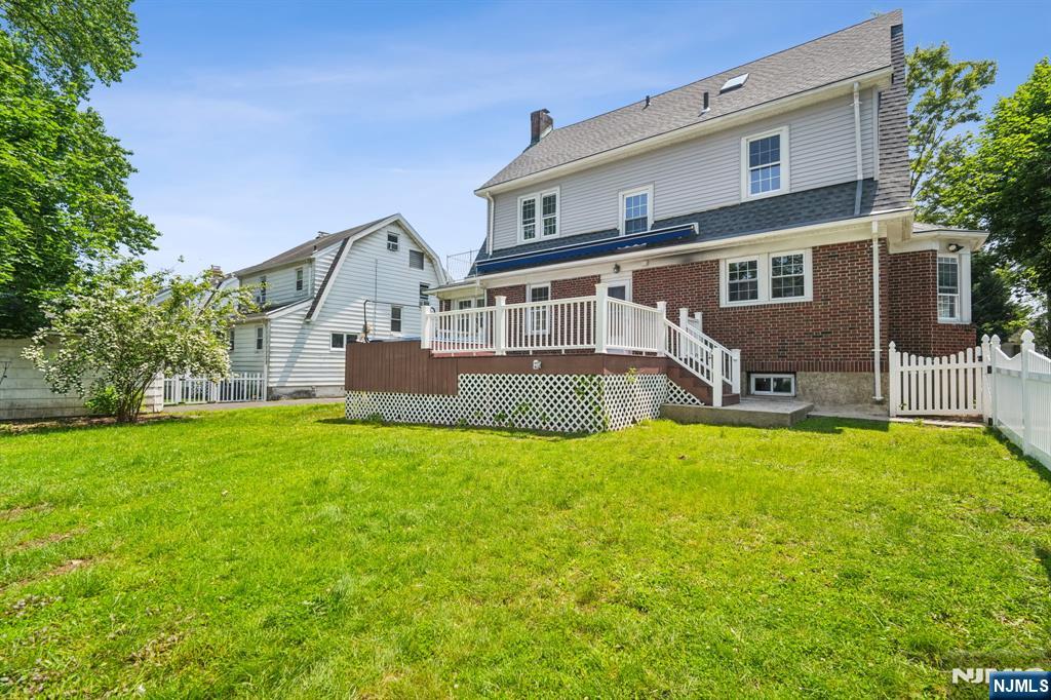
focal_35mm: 16
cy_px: 350
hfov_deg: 96.8
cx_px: 526
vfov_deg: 73.7
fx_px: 467
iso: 500
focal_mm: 16
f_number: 8
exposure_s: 1/640
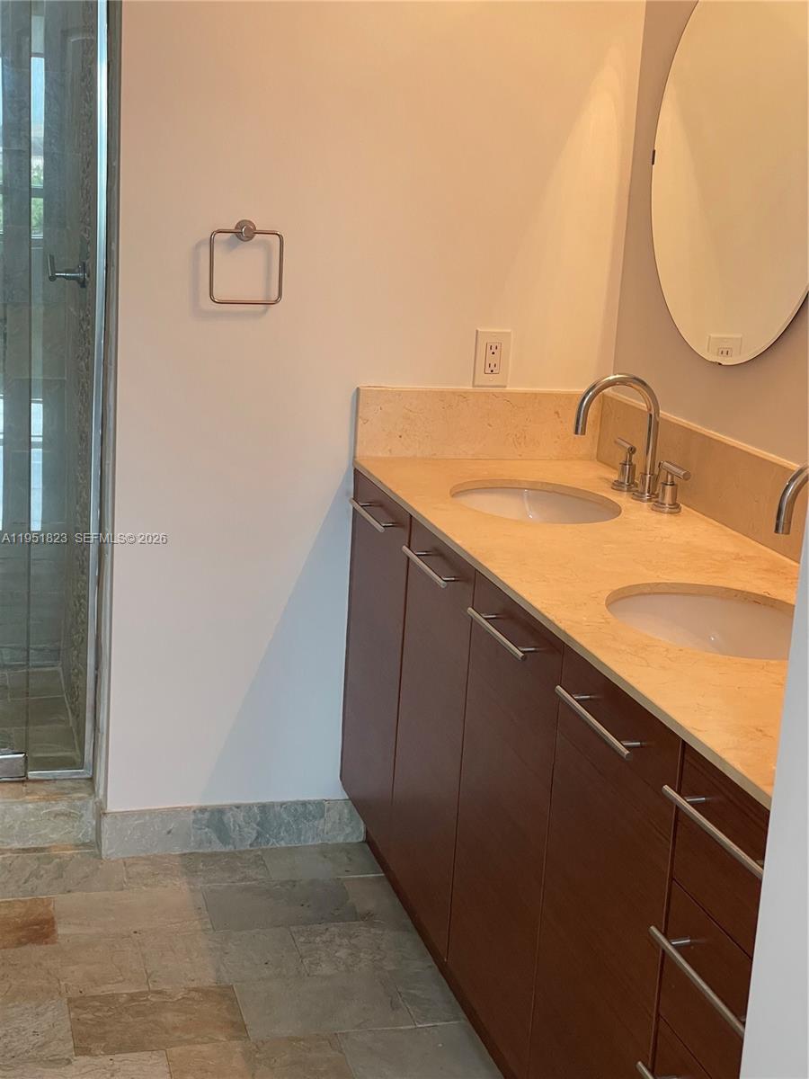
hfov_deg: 28.0
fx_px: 1620
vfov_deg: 36.8
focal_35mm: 52
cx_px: 404
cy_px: 540
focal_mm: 6
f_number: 2
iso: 200
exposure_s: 1/120
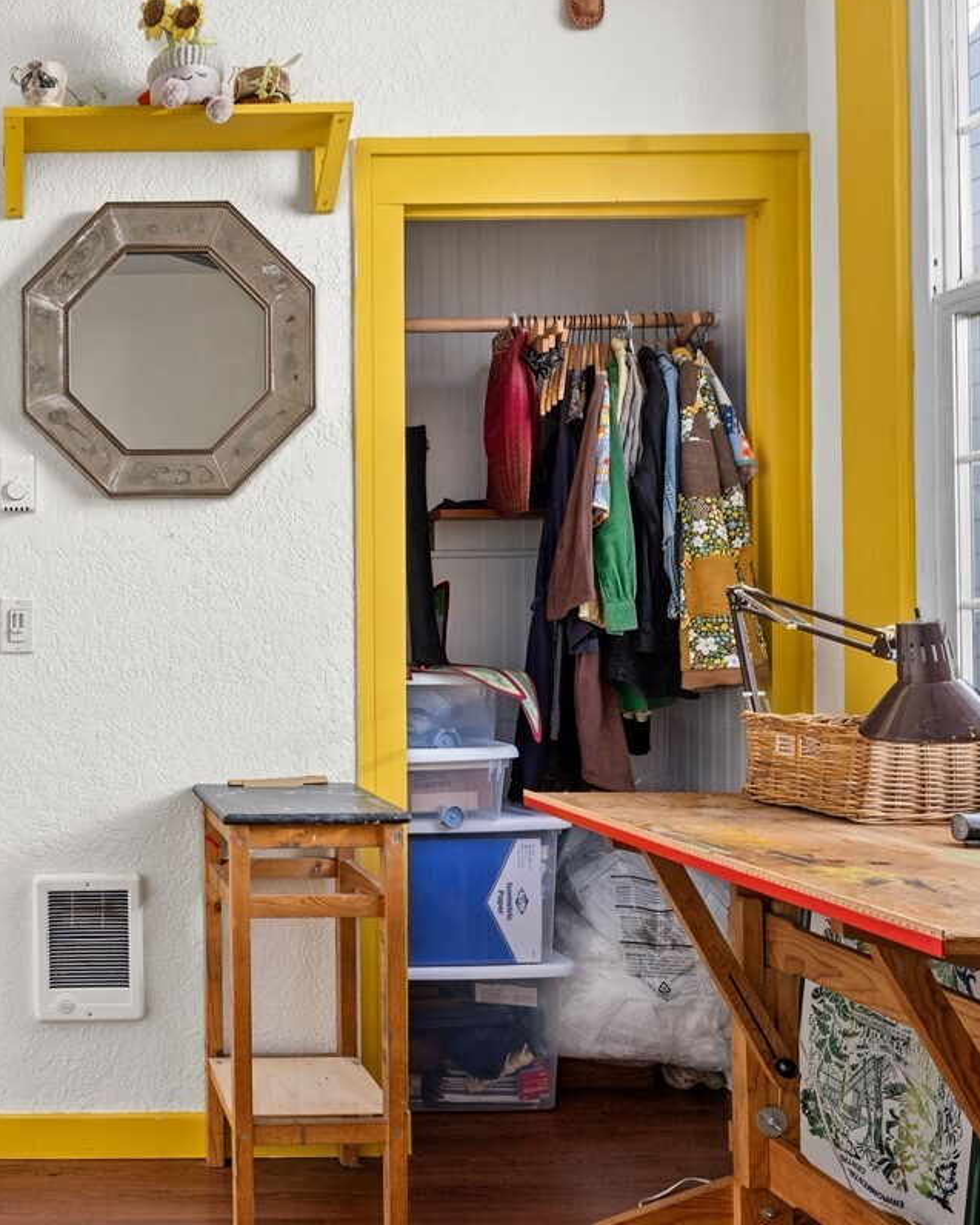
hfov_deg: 44.6
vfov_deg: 62.2
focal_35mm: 28
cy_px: 606
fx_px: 1015
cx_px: 21
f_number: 9
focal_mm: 14
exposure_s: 1/8
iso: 400
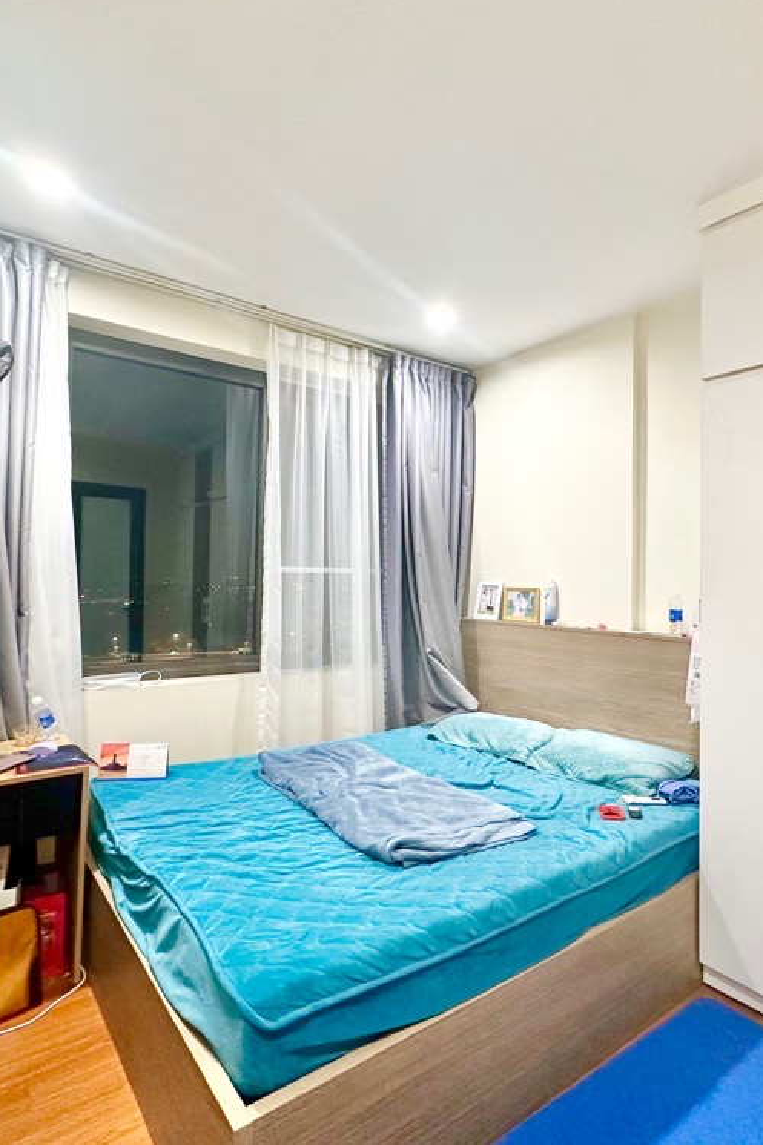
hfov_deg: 61.7
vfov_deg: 84.0
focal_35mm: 20
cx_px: 428
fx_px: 636
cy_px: 557
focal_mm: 2.22
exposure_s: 1/50
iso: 320
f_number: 2.2
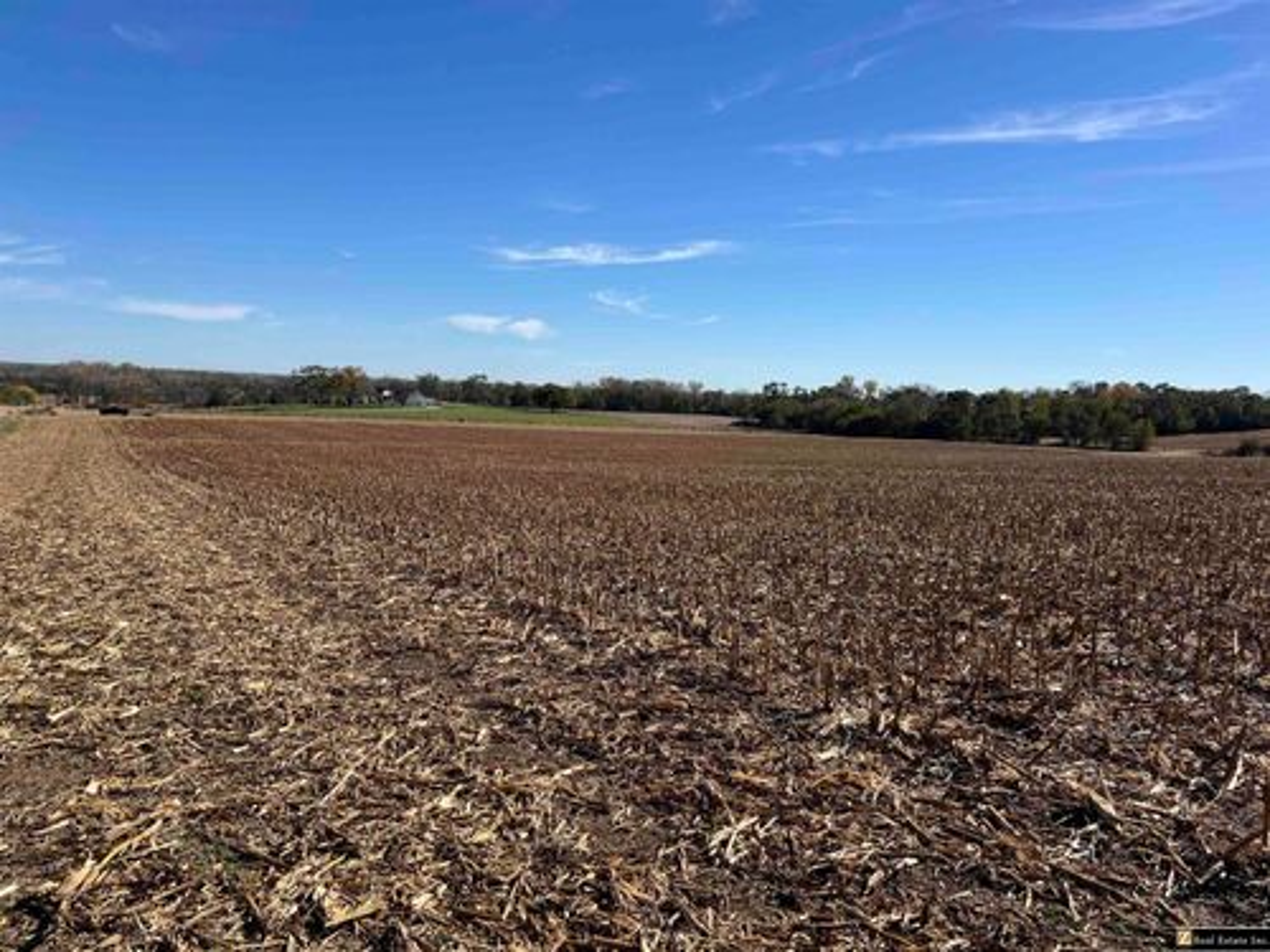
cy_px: 476
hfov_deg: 67.3
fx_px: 954
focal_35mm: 26
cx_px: 635
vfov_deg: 53.1
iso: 50
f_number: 1.5
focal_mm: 5.7
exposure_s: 1/4831
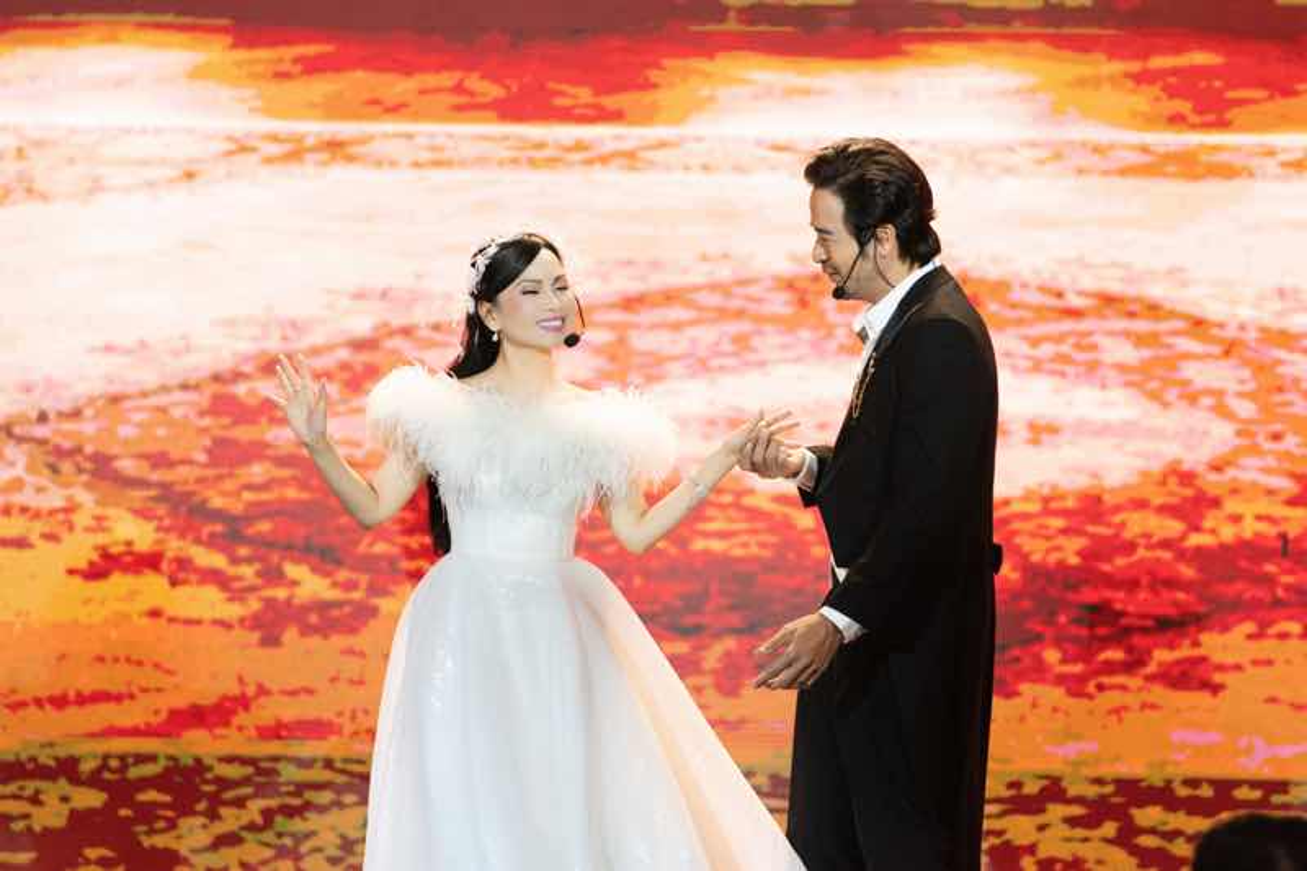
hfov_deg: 10.3
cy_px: 436
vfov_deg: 6.9
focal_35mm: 200
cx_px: 654
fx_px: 7259
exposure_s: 1/500
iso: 6400
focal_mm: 200
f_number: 2.8
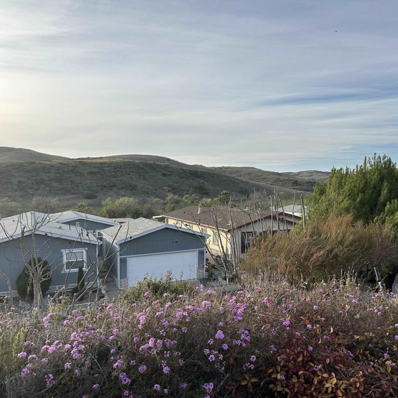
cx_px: 258
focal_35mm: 29
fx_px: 377
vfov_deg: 55.6
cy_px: 202
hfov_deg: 54.7
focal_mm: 6.86
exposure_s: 1/3472
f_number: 1.78
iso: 80
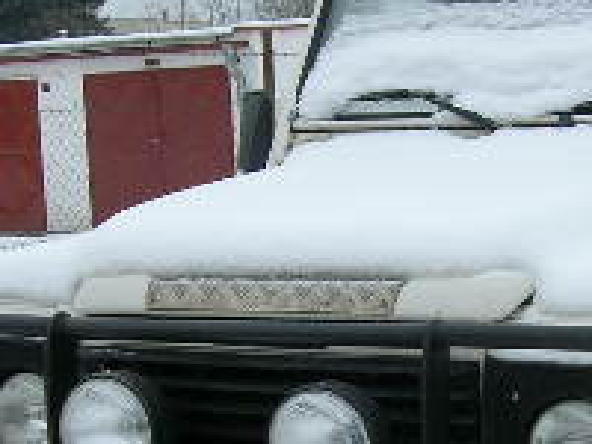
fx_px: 1864
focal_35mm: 109
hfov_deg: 18.0
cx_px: 426
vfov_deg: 13.5
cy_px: 326
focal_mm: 5.7
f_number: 4.9
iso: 50
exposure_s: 1/149
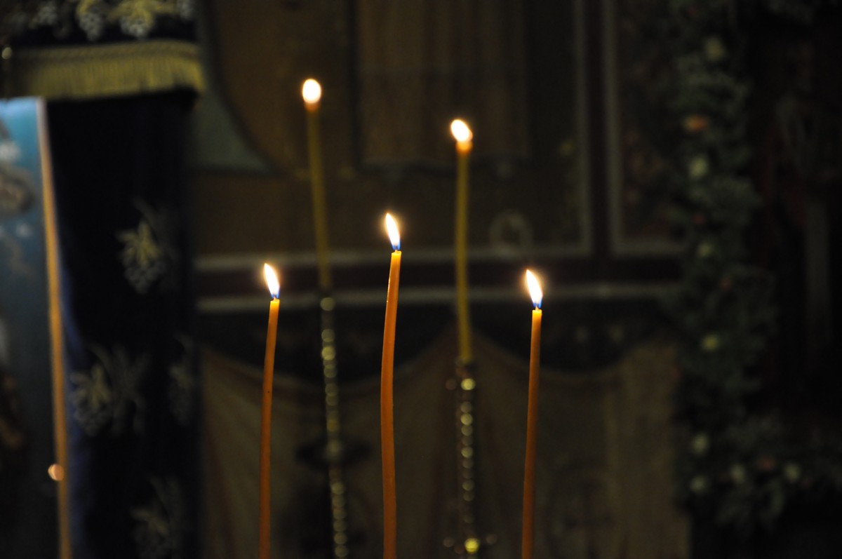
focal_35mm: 158
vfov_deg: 8.7
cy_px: 280
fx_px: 3679
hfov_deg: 13.1
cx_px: 421
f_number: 5.6
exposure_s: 1/25
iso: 1600
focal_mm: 105
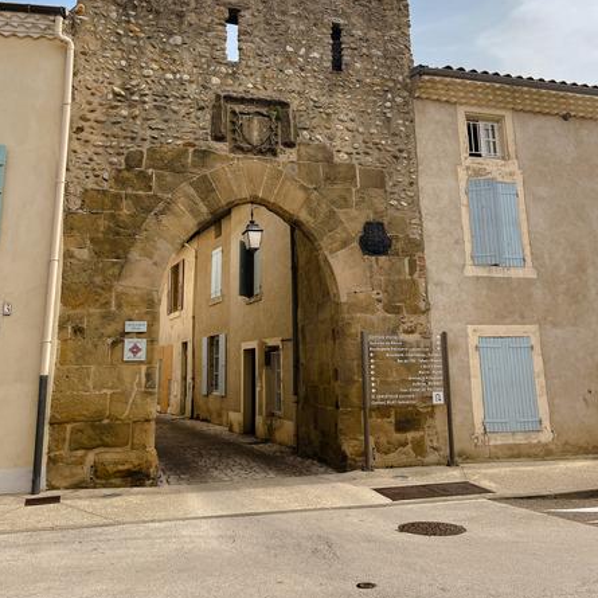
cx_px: 298
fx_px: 606
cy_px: 203
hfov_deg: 52.5
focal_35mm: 31
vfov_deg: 51.6
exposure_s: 1/2500
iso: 32
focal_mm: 5.1
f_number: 1.6
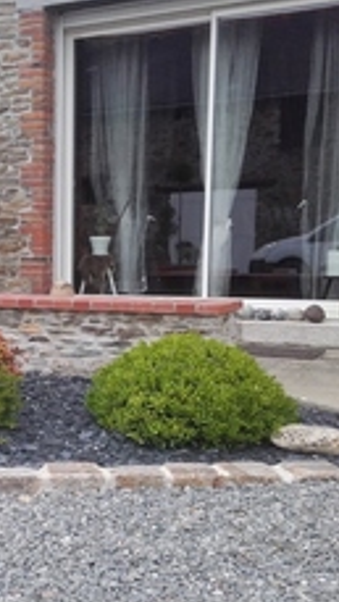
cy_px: 347
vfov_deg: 39.1
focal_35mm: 53
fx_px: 846
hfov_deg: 21.8
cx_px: -3
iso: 80
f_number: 2.2
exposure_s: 1/120
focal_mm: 3.3
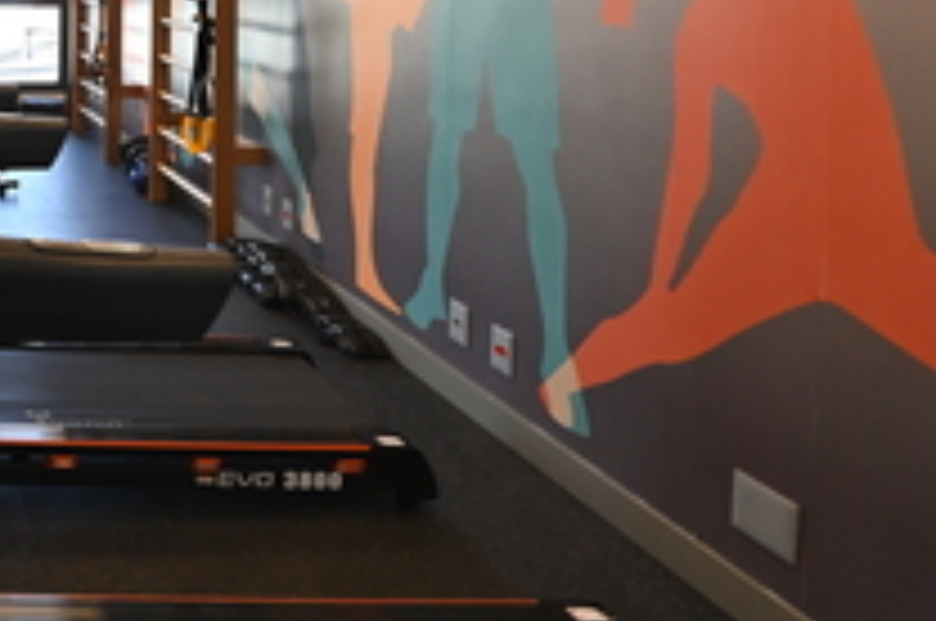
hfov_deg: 40.0
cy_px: -40
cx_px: -171
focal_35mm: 35
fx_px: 909
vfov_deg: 33.5
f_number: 6.3
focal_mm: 14
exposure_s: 1/200
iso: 1600
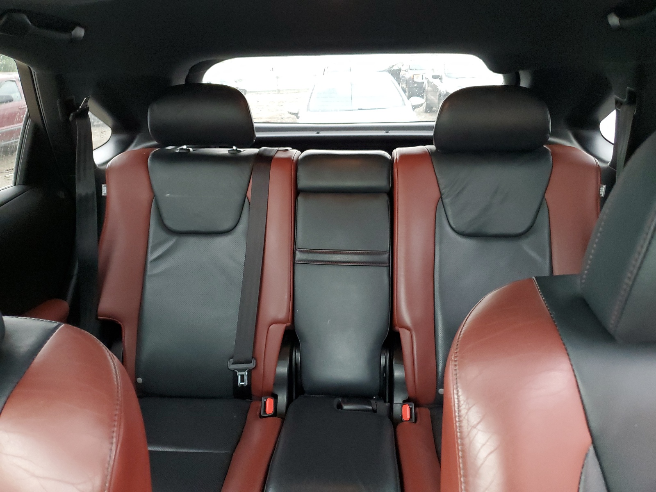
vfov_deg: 53.1
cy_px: 246
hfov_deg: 67.3
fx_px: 493
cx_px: 328
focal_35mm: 26
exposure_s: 1/60.2
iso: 308
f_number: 1.5
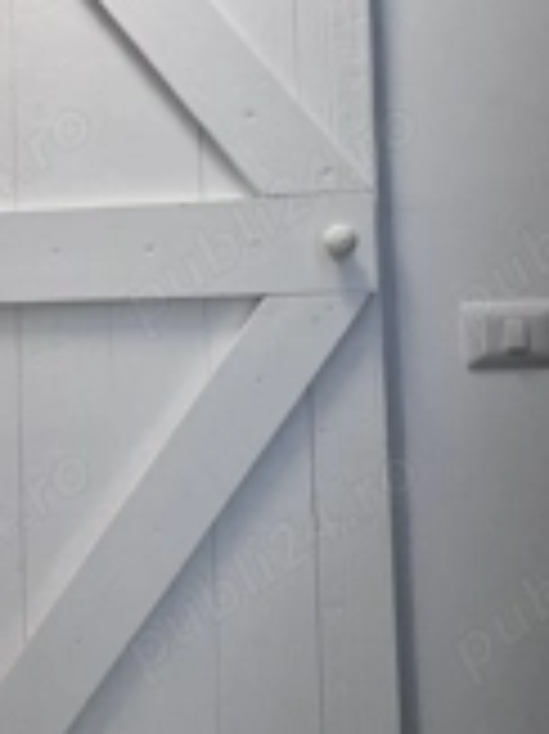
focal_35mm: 32
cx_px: 81
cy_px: 284
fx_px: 678
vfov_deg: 56.3
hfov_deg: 41.5
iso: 80
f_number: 1.8
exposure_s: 1/100
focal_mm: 1.57
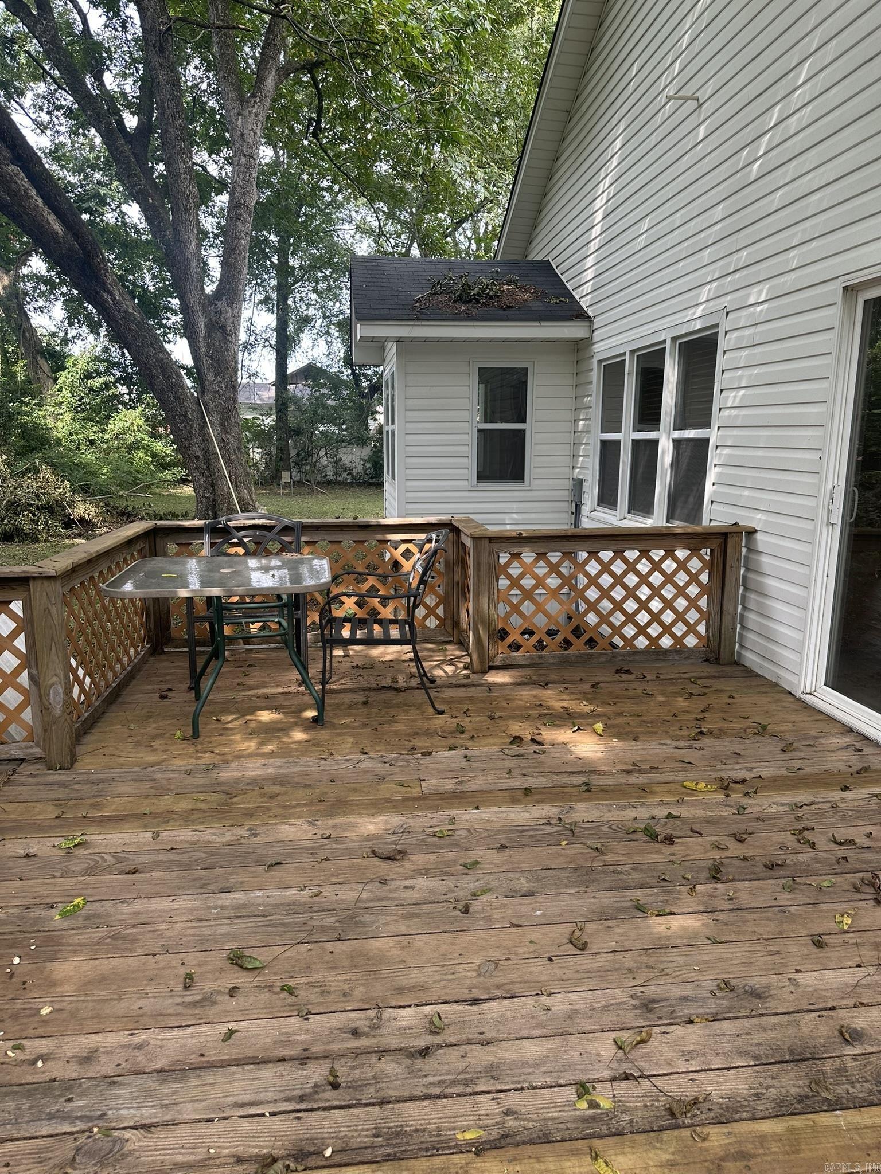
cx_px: 440
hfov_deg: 56.8
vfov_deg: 71.6
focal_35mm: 24
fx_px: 814
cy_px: 587
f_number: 1.78
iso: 80
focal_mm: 6.86
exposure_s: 1/273
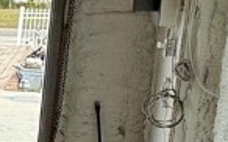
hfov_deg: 12.6
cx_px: -392
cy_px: 87
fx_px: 646
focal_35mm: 104
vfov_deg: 12.6
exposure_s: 1/1125
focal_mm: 2.22
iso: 50
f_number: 2.2
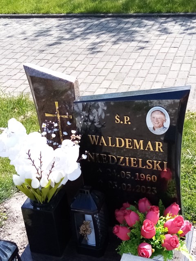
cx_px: 98
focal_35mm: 26
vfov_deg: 67.3
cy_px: 130
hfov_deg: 53.1
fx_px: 196
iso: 108
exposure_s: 1/629
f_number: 1.8
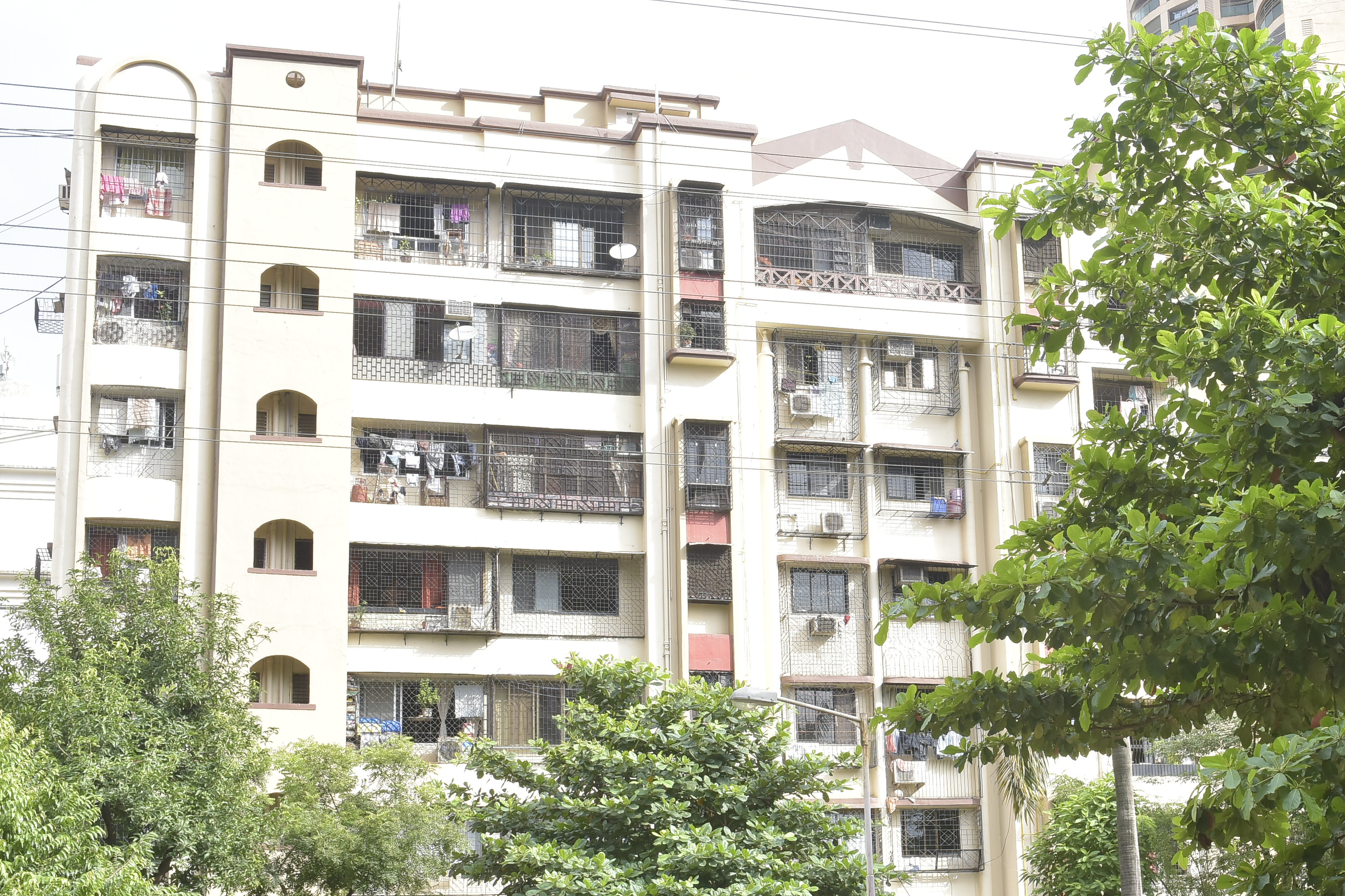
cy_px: 644
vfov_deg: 24.0
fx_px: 2092
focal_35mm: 56
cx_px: 983
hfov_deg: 35.0
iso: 800
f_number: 14
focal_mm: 35
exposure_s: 1/125
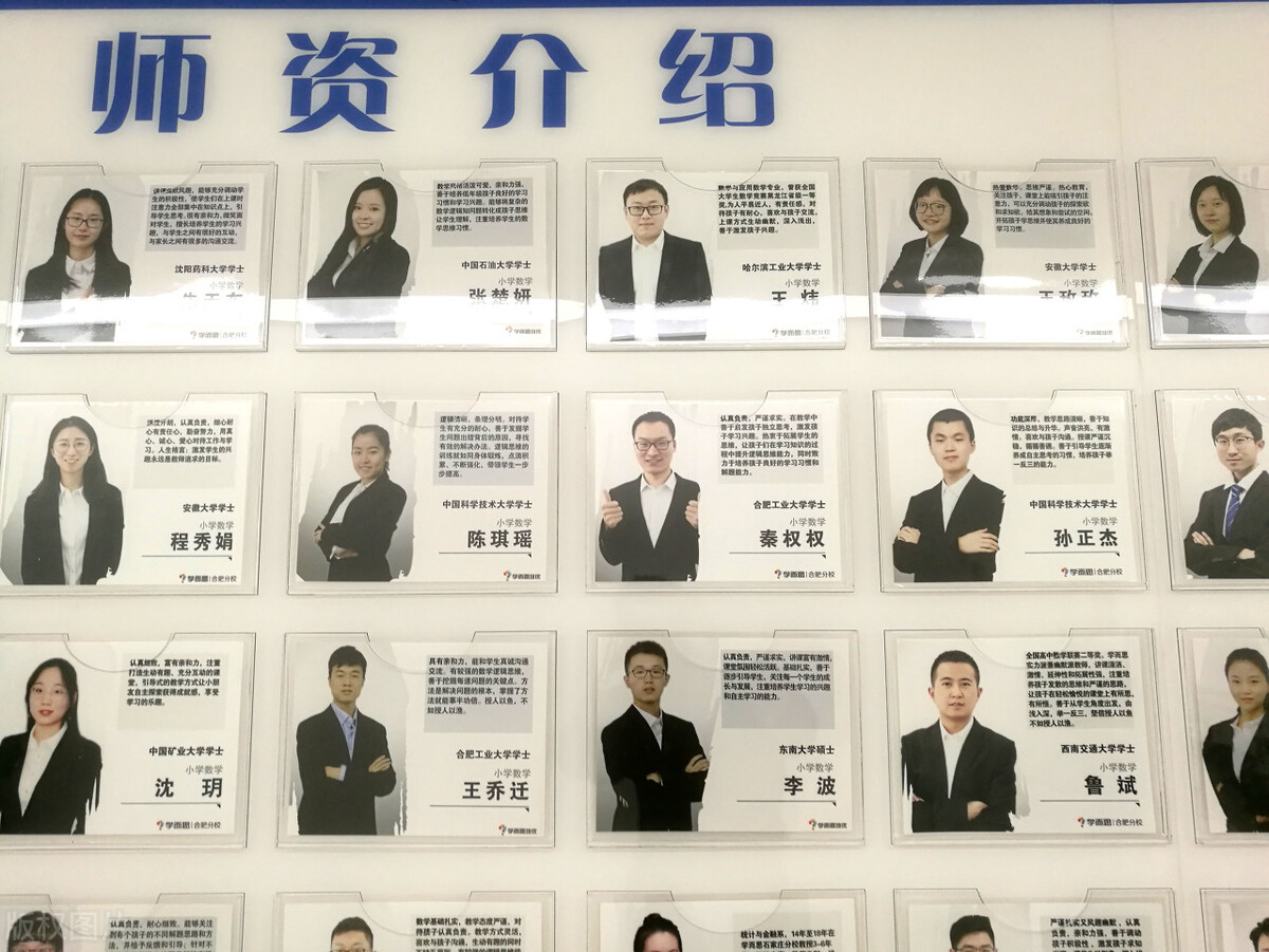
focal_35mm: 27
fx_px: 990
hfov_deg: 65.3
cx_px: 634
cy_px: 476
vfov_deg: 51.4
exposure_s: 1/50
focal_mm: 4.5
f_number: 2.2
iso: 125
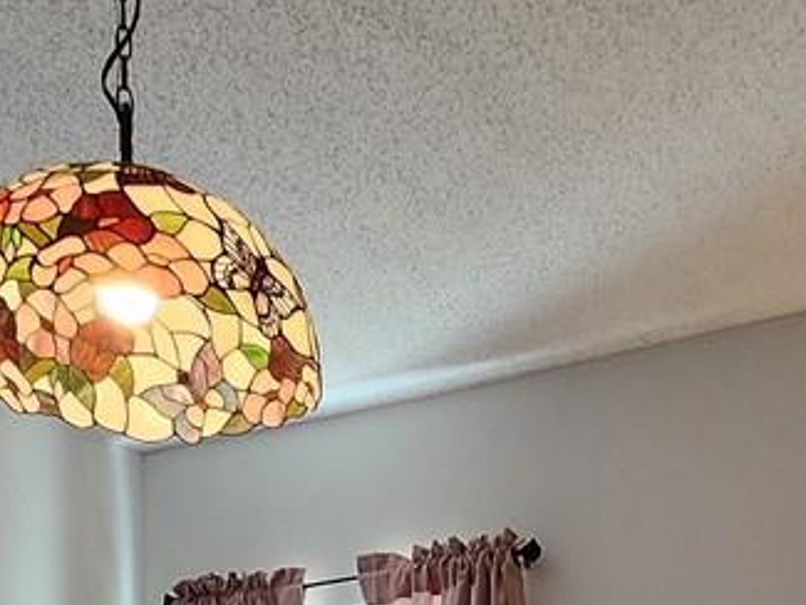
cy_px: 1103
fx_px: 1491
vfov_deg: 18.0
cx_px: 724
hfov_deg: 29.1
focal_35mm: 64
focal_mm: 1.74
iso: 100
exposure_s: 1/60
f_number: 2.2
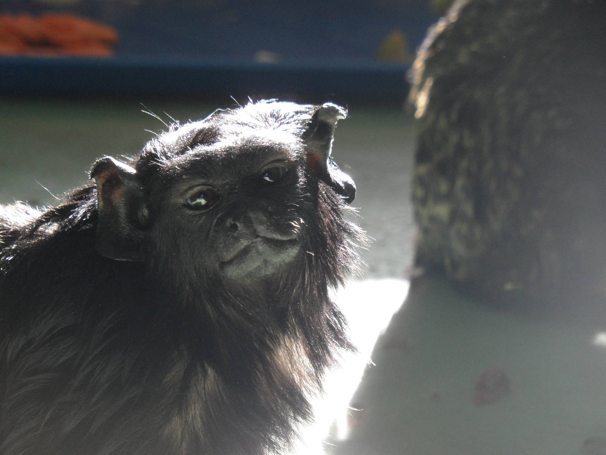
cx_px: 303
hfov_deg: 13.2
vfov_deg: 9.9
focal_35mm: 150
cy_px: 228
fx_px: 2626
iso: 200
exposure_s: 1/45
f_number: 4.4
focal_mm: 24.6
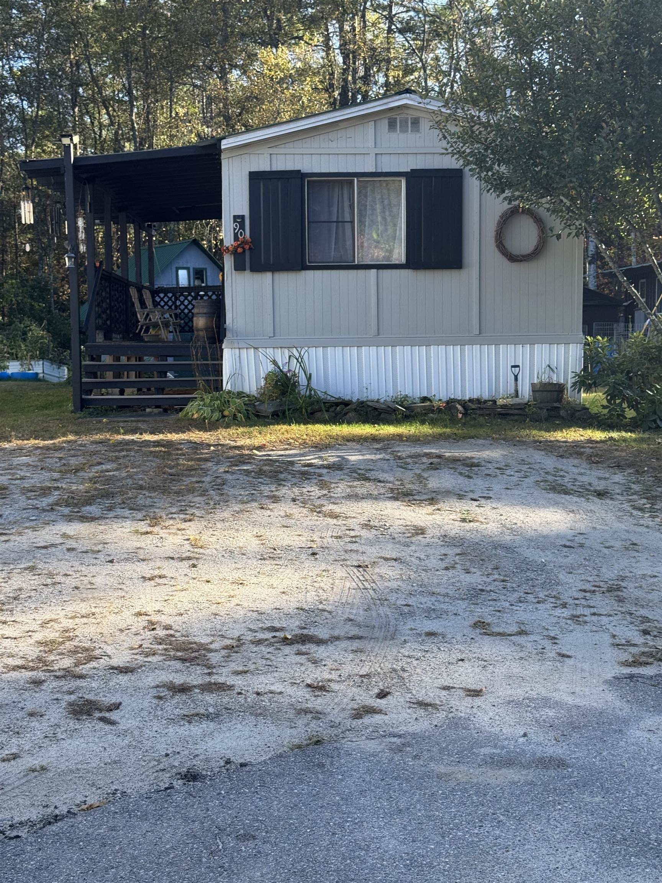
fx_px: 1224
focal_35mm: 48
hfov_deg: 30.3
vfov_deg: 39.7
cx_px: 331
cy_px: 442
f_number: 1.78
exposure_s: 1/783
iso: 64
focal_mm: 6.76
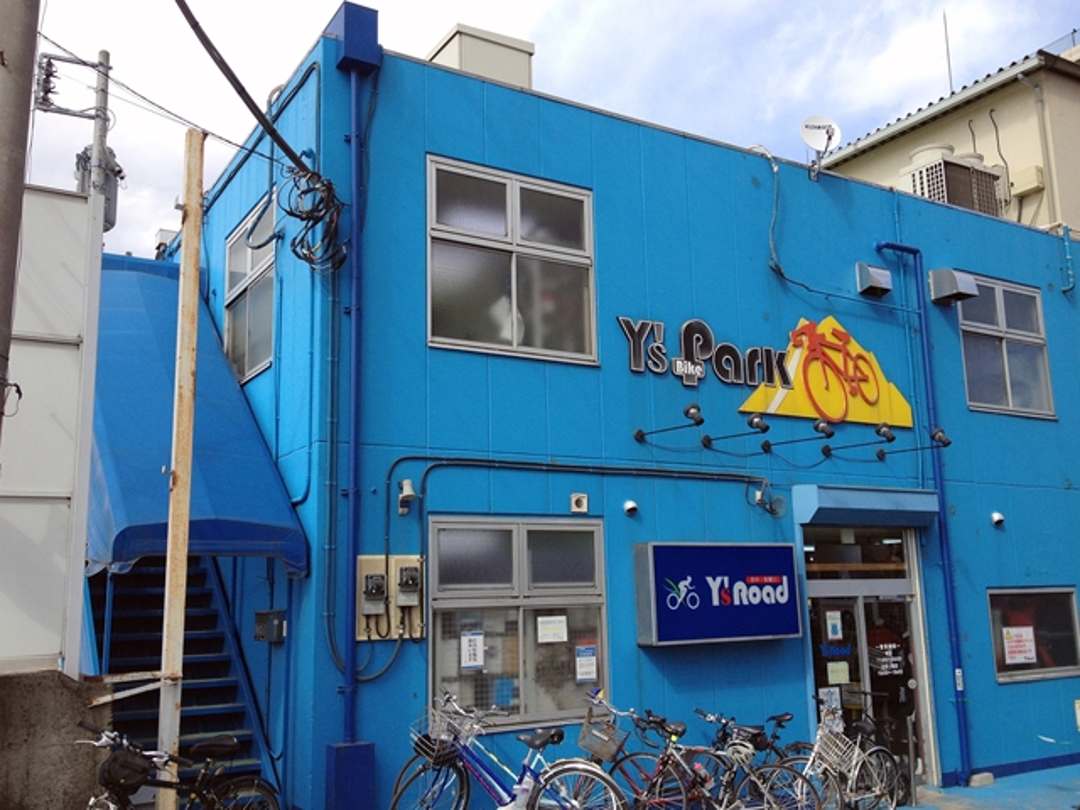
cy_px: 405
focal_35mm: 35
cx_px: 540
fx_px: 1092
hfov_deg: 52.6
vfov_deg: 40.7
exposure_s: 1/920
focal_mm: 4.28
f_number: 2.4
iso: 64
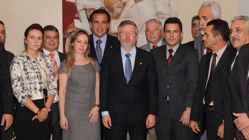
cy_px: 73
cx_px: 109
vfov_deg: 17.5
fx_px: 456
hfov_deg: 30.5
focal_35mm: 69
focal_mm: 24
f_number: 6.3
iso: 400
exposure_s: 1/60
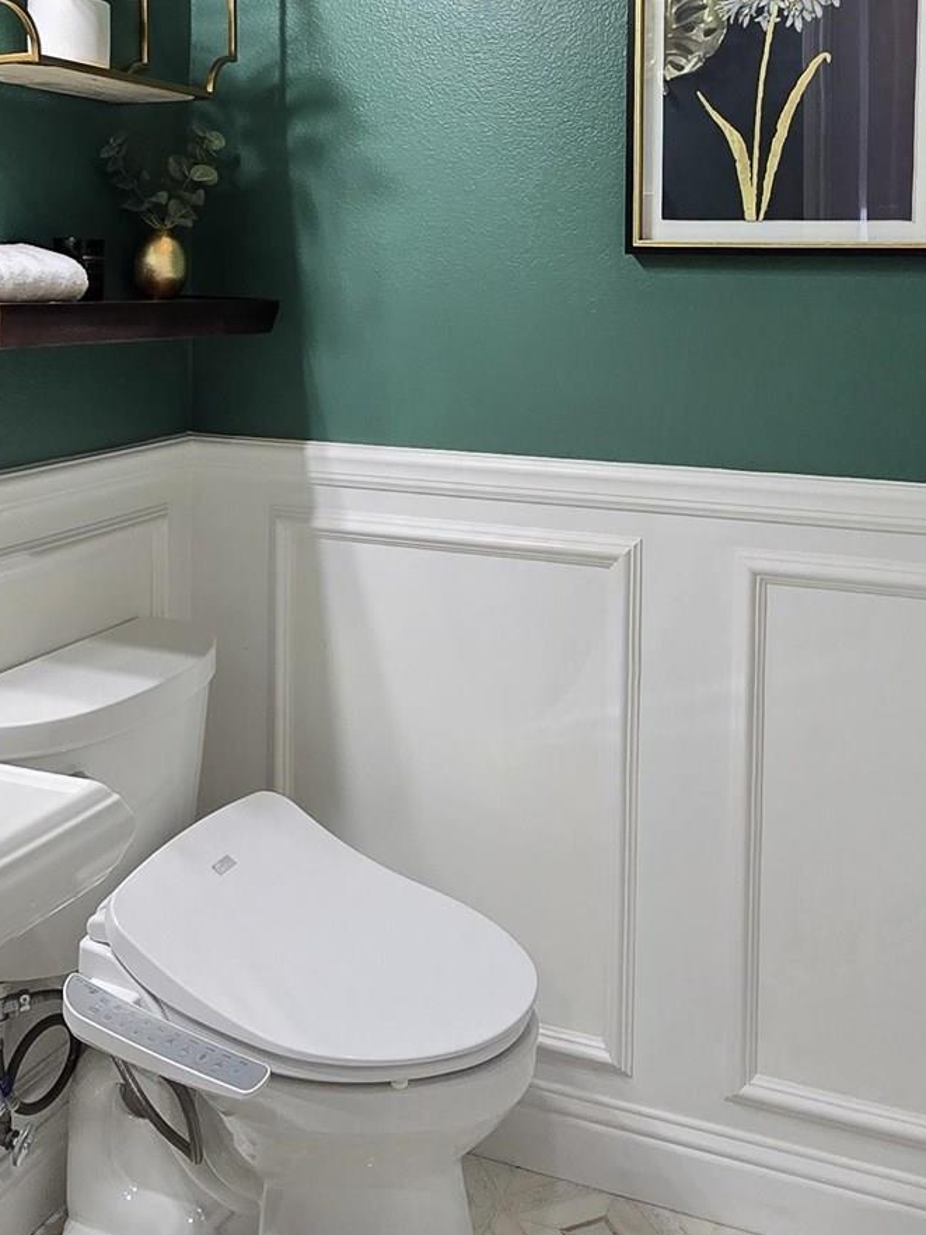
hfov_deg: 41.8
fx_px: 1212
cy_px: 325
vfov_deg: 51.9
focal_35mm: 34
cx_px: 452
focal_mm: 2.2
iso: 100
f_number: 2.2
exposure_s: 1/60
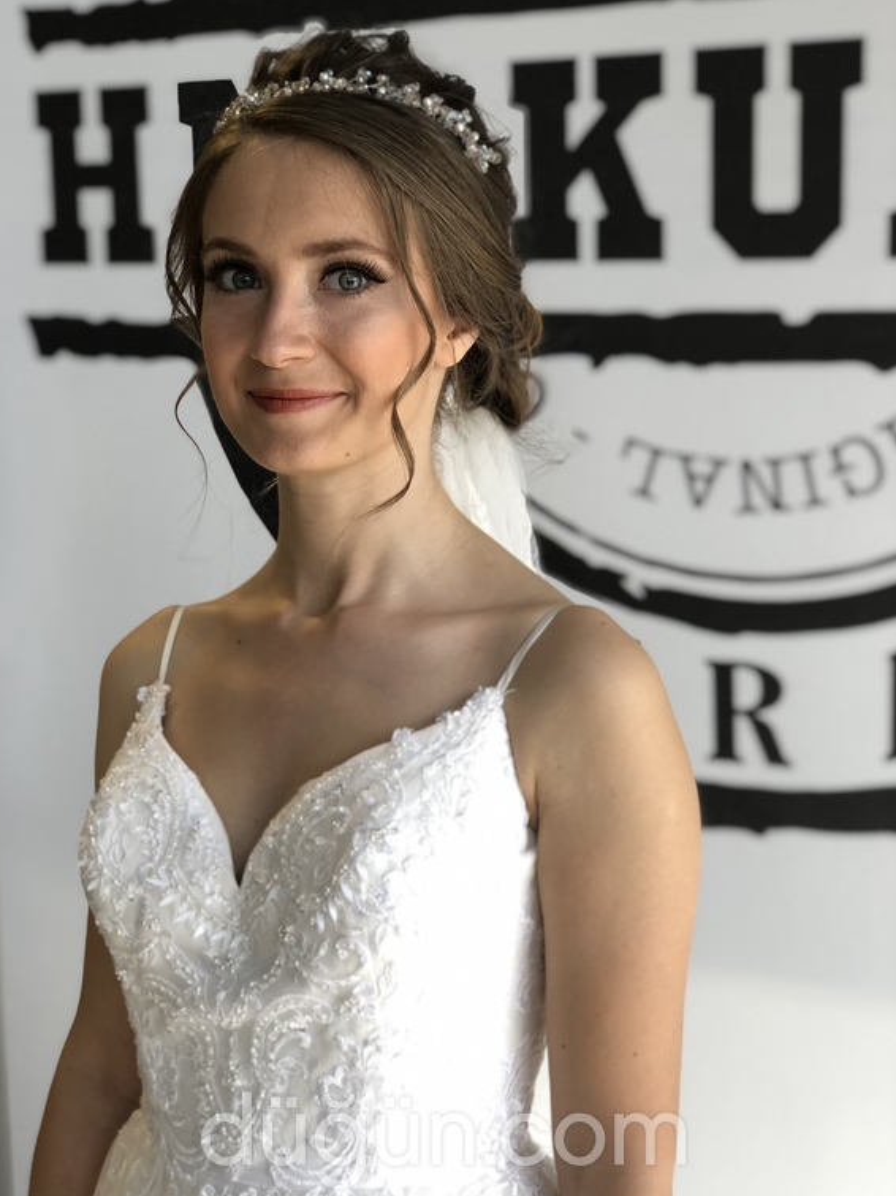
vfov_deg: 33.2
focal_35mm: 58
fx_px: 2002
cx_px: 443
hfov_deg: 25.2
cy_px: 602
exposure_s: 1/33
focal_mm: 6.6
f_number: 2.8
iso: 32
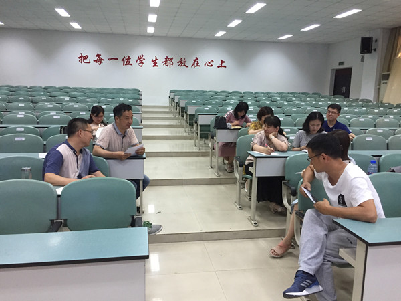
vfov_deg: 48.2
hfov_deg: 61.7
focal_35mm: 29
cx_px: 200
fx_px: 336
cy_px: 150
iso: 200
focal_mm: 4.15
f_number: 2.2
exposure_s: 1/33
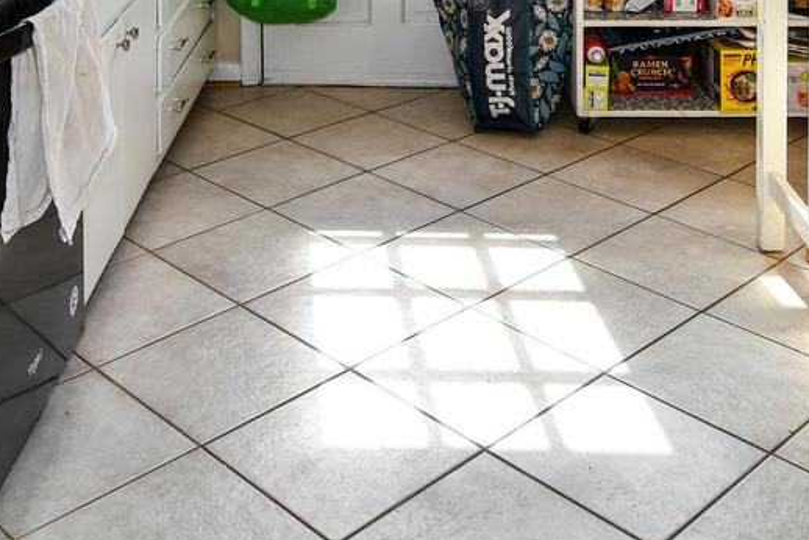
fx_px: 1124
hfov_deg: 39.4
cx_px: 314
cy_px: -201
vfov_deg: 23.3
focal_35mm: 50
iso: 200
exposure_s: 1/100
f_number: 5.6
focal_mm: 12
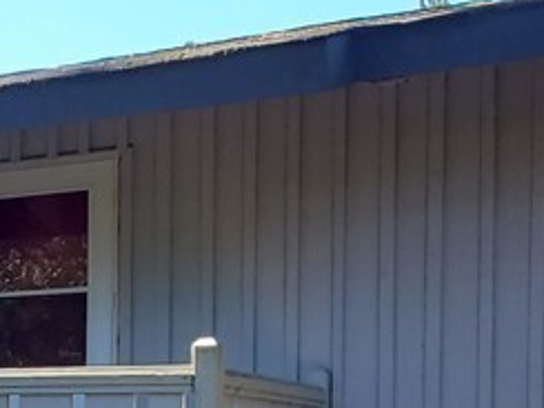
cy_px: 455
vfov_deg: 16.8
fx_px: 1336
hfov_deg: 21.1
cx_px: -144
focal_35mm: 85
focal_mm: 1.8
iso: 50
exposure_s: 1/267
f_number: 2.2
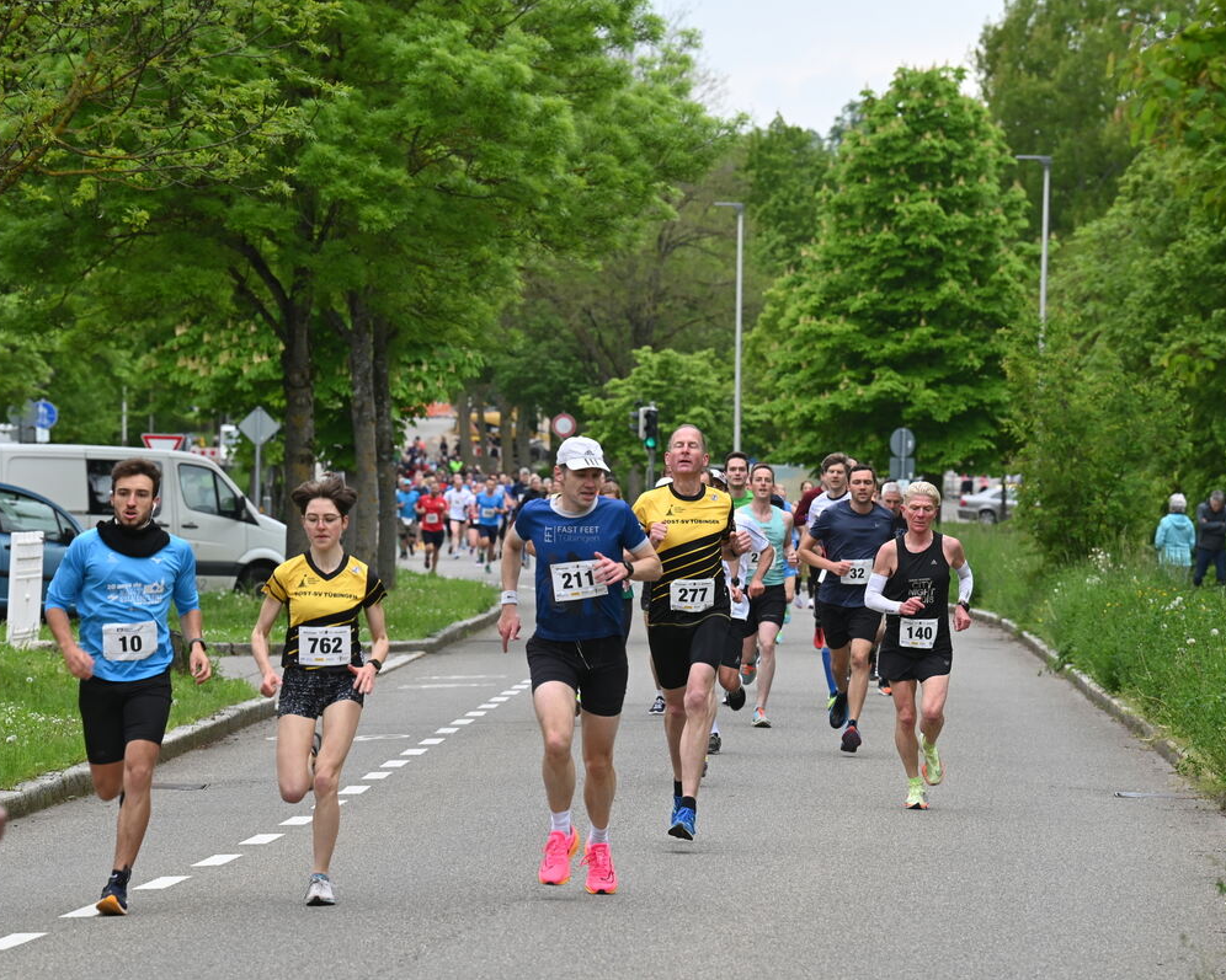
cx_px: 683
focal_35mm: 226
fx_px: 8201
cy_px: 490
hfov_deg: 8.5
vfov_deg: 6.8
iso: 800
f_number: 8
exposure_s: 1/320
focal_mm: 200
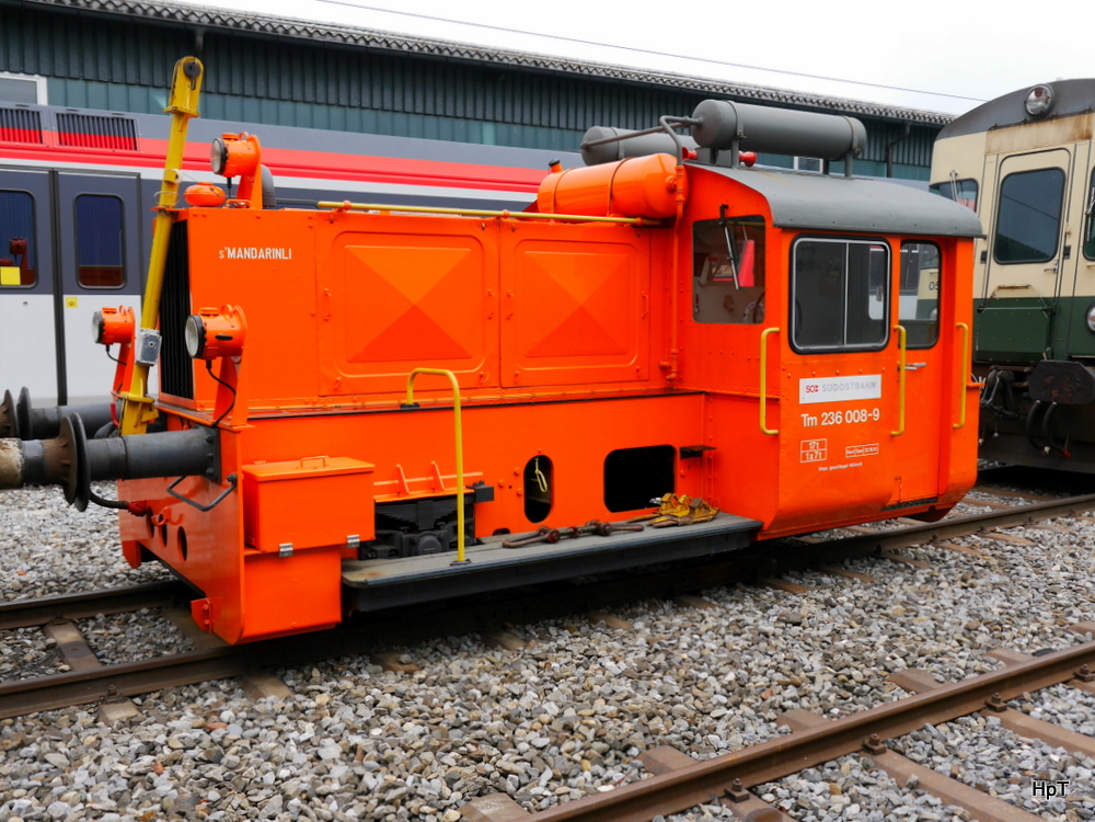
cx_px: 548
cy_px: 411
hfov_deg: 54.0
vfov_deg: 41.8
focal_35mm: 34
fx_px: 1076
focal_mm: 17
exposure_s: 1/250
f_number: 6.3
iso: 160
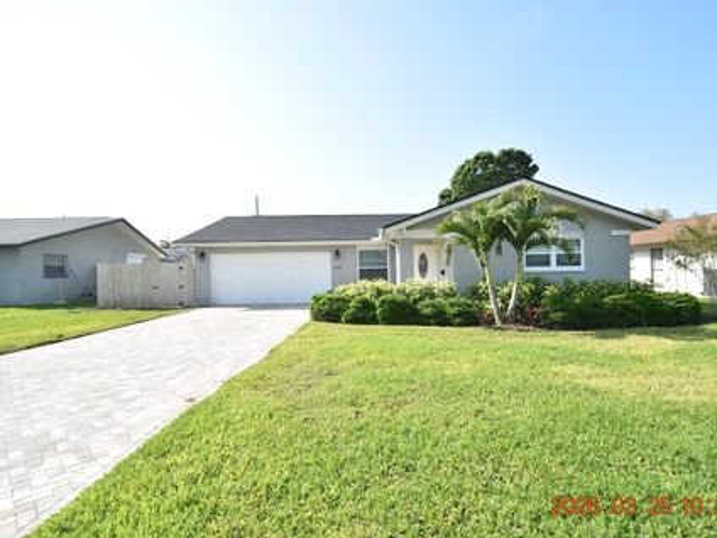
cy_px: 266
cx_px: 396
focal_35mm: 17
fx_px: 352
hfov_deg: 90.7
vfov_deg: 74.7
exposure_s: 1/4000
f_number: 3.5
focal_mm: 10
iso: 800
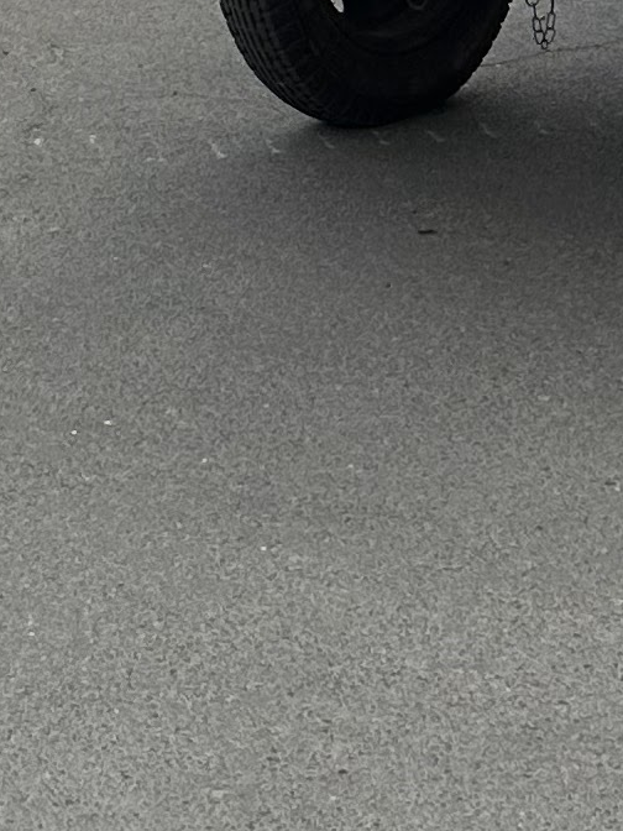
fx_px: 3456
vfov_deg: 11.7
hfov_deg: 10.2
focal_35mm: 144
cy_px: -1029
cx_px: -7
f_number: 1.78
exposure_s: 1/7042
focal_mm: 6.86
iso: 80
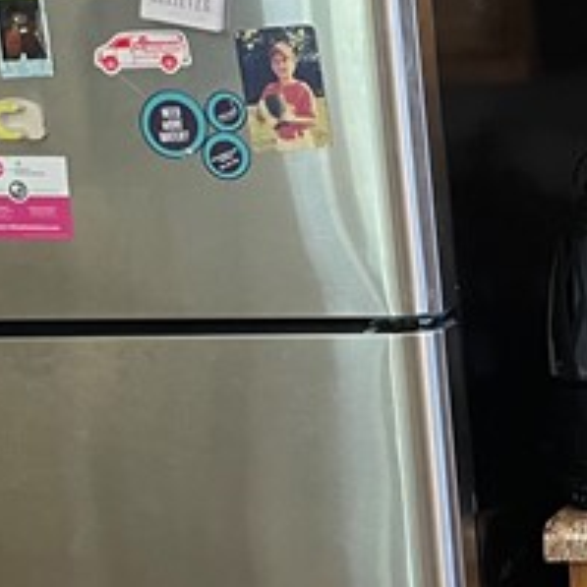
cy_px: 313
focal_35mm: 118
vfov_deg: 14.8
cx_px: 1112
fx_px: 2264
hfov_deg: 13.1
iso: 200
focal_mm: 4.2
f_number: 1.6
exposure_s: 1/60
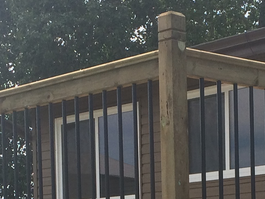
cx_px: 185
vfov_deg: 11.5
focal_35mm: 124
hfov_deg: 15.8
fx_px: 950
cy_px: 297
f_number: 2.2
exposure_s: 1/1520
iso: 32
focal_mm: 4.15
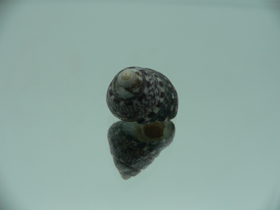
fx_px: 283
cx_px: 140
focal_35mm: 35
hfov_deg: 52.6
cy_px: 105
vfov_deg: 40.7
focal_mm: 4.6
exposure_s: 1/60
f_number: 2.8
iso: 80
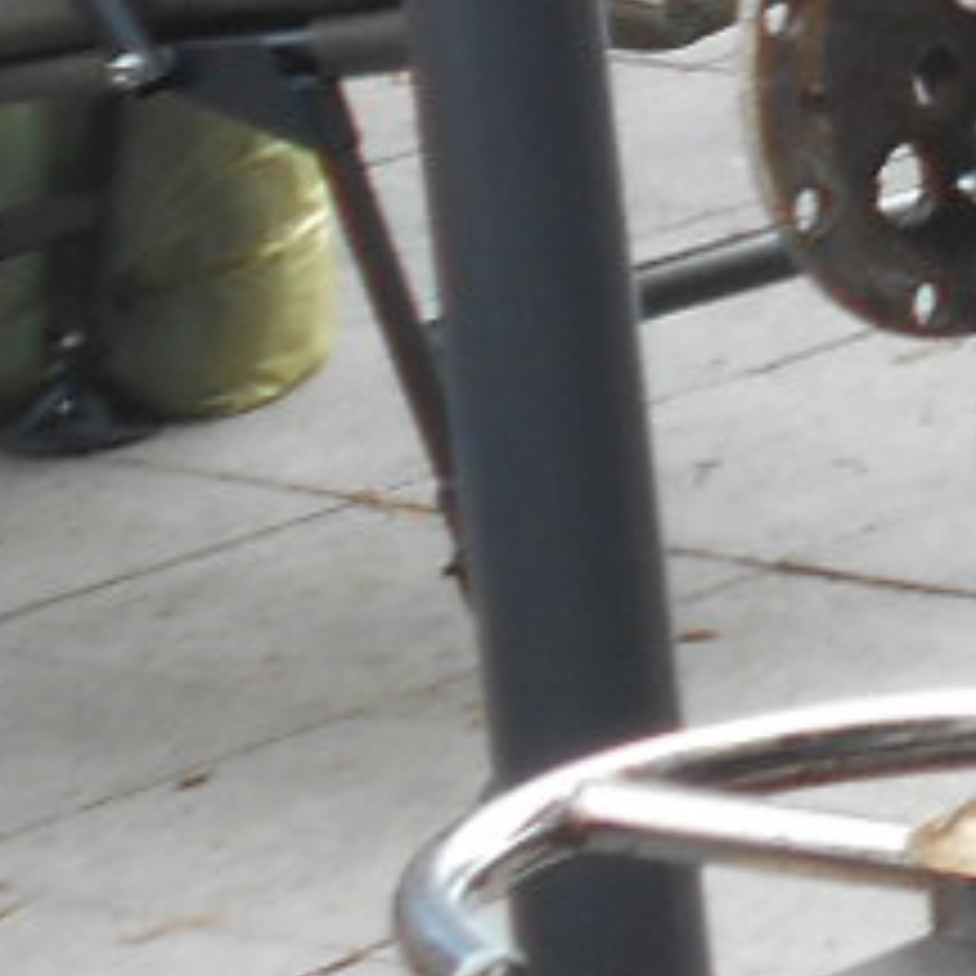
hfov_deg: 5.0
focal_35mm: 326
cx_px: 3279
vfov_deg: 5.3
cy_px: -1079
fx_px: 10399
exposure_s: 1/60
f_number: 4.5
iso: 80
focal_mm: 8.8
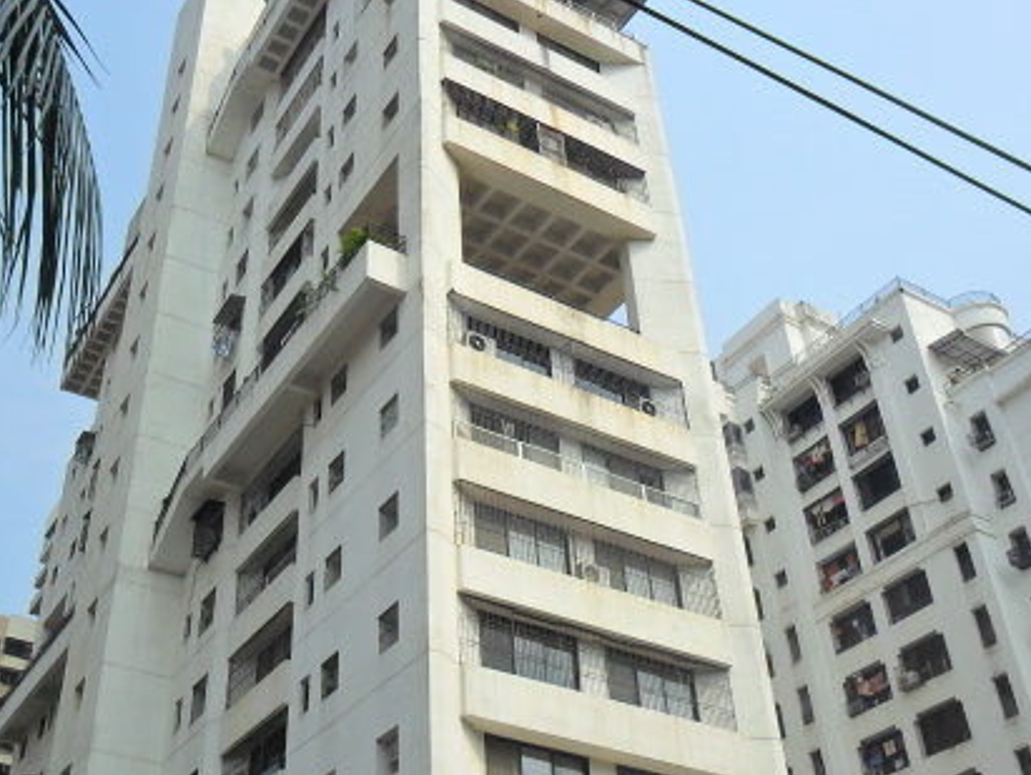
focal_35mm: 42
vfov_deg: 34.4
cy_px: 394
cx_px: 391
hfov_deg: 44.4
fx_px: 1252
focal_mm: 4.9
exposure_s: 1/180
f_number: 8.9
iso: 100
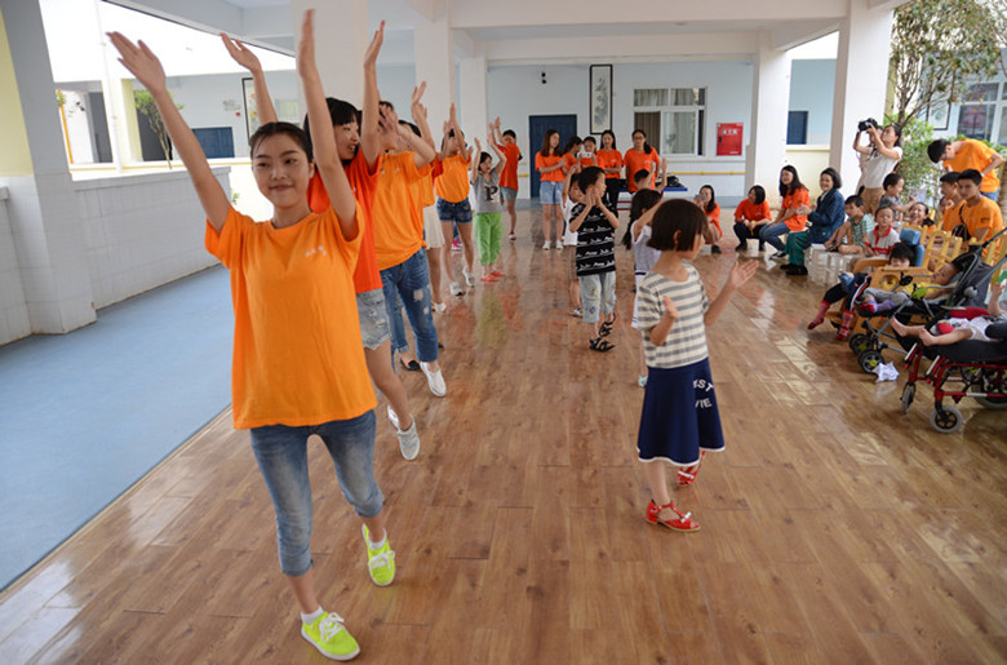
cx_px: 504
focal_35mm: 26
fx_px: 711
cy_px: 332
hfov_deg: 70.6
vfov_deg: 50.1
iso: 100
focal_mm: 17
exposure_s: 1/100
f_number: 2.8
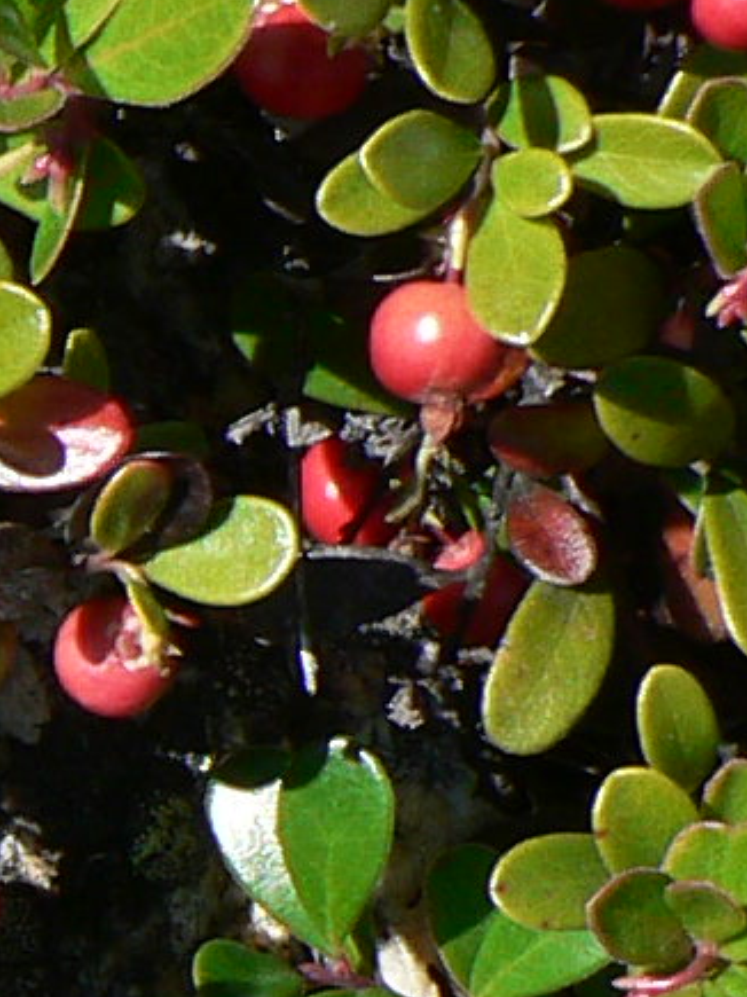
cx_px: -1102
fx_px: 6103
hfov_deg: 6.6
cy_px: 1027
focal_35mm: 212
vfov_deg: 9.3
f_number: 4
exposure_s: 1/500
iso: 80
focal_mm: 6
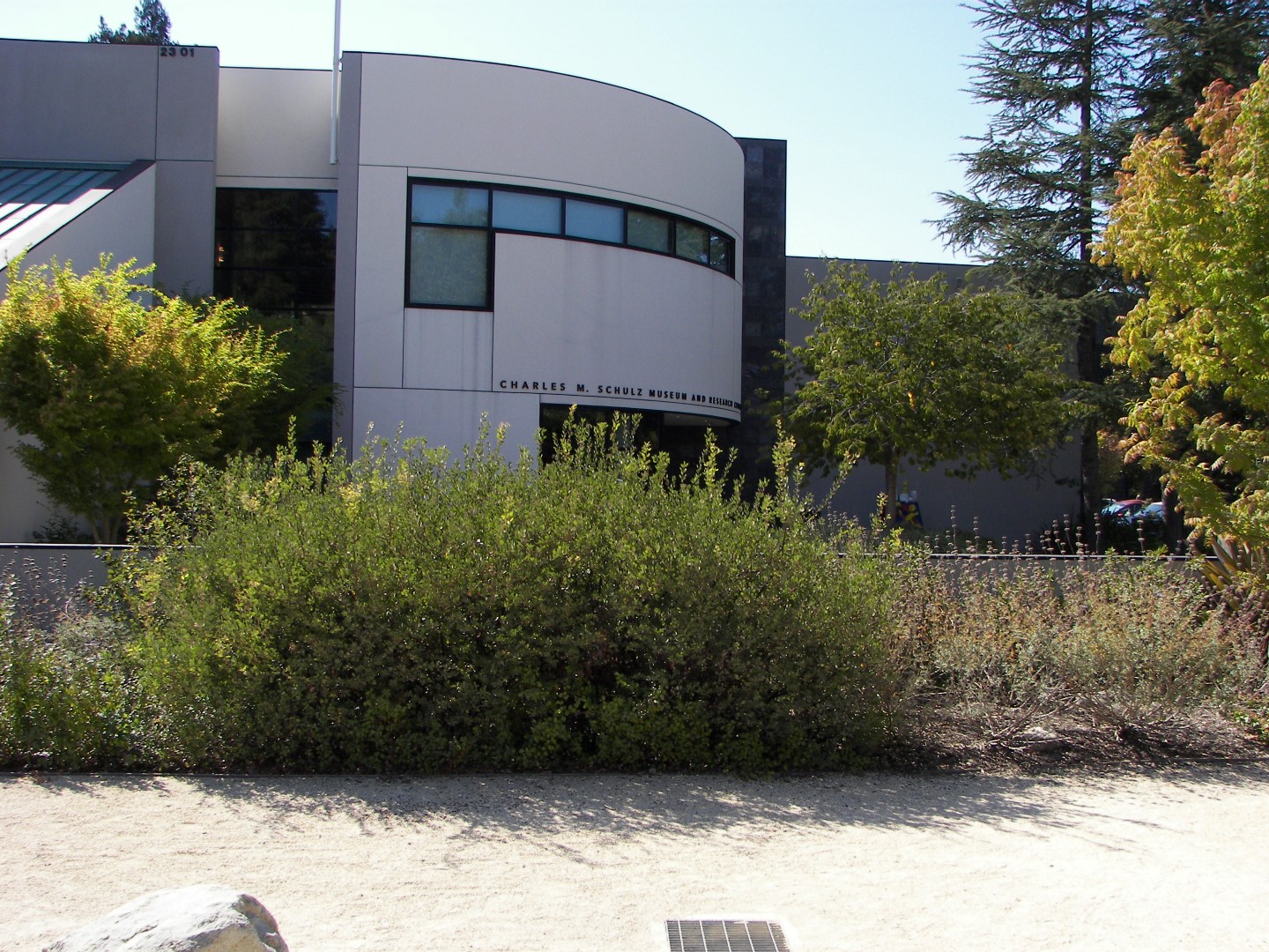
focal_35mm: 36
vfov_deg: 39.7
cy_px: 476
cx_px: 634
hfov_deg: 51.4
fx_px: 1320
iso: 64
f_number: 4
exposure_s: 1/400
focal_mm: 6
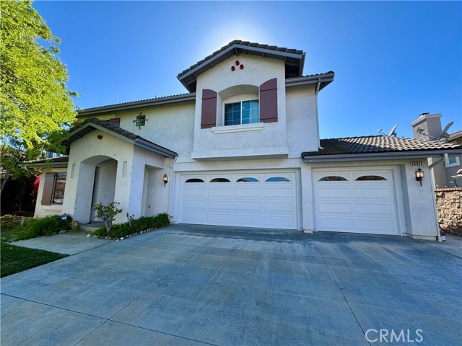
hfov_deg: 102.1
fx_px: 187
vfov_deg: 85.7
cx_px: 231
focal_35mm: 14
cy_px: 173
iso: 40
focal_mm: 2.22
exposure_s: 1/561
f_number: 2.2
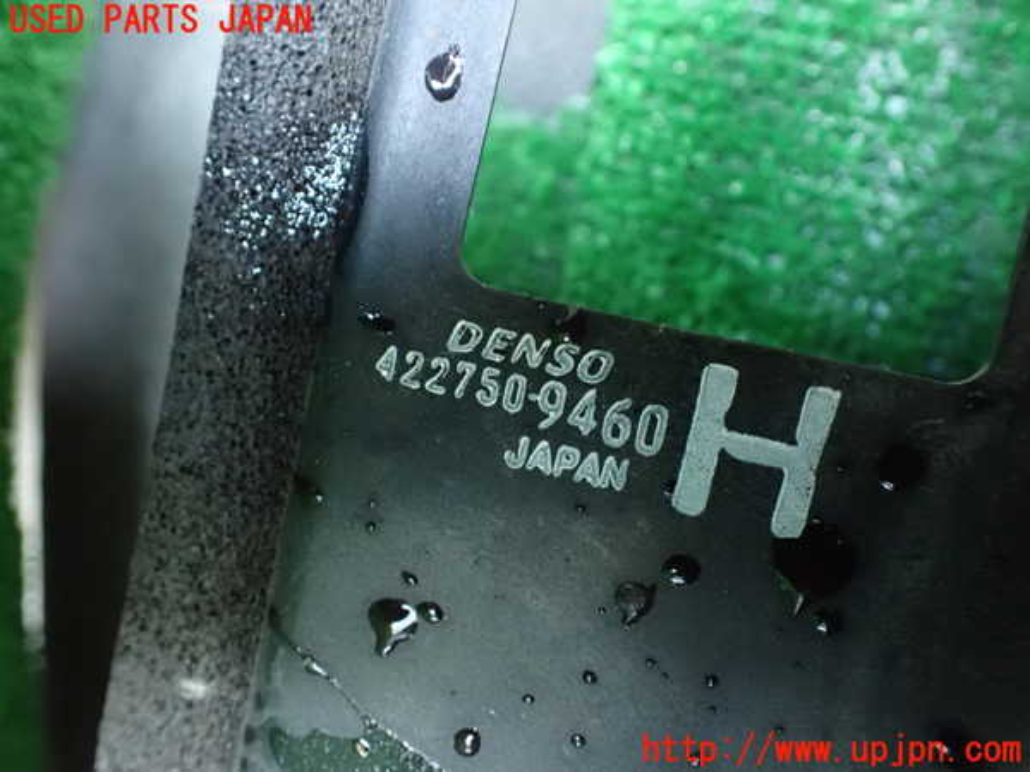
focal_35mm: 30
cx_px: 515
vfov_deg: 46.8
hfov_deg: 60.0
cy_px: 386
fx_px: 893
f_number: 2.3
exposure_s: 1/13
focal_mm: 5.4
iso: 1600
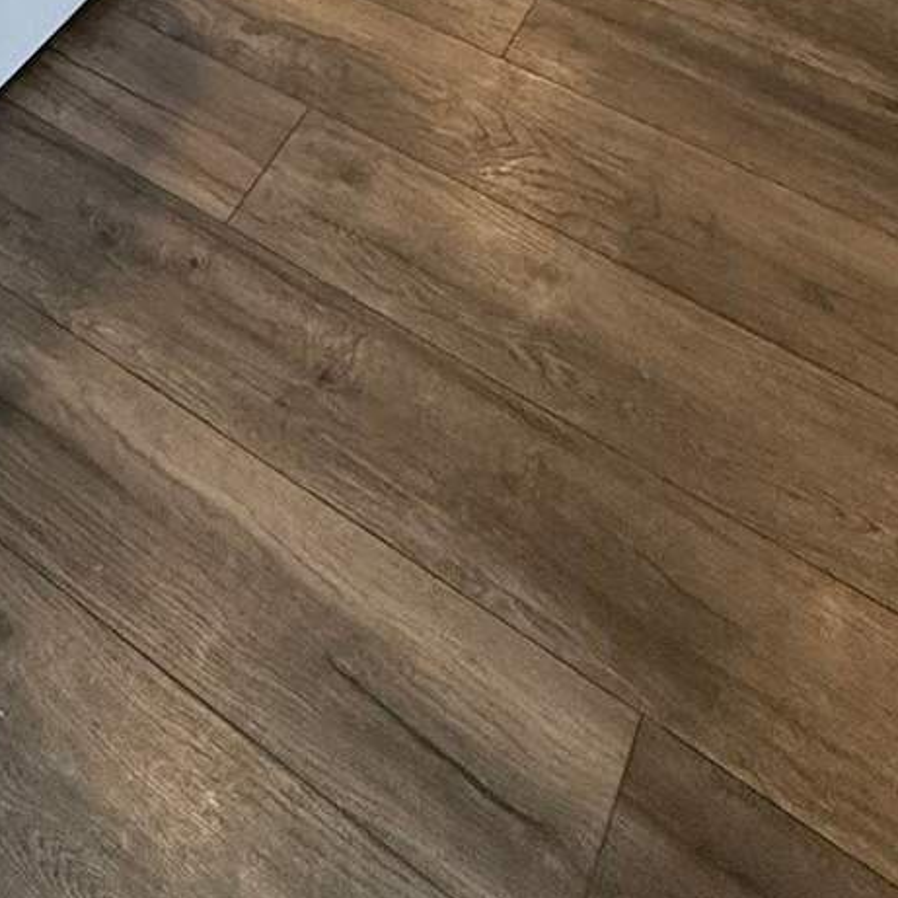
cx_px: 134
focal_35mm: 55
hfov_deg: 30.1
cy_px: -931
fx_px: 1614
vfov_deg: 18.6
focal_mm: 2.22
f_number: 2.2
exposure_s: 1/120
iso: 320
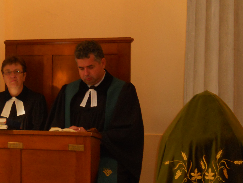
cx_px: 96
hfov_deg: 23.0
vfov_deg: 17.4
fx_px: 597
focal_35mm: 85
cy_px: 108
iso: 200
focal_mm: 9.8
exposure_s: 1/30
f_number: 4.8
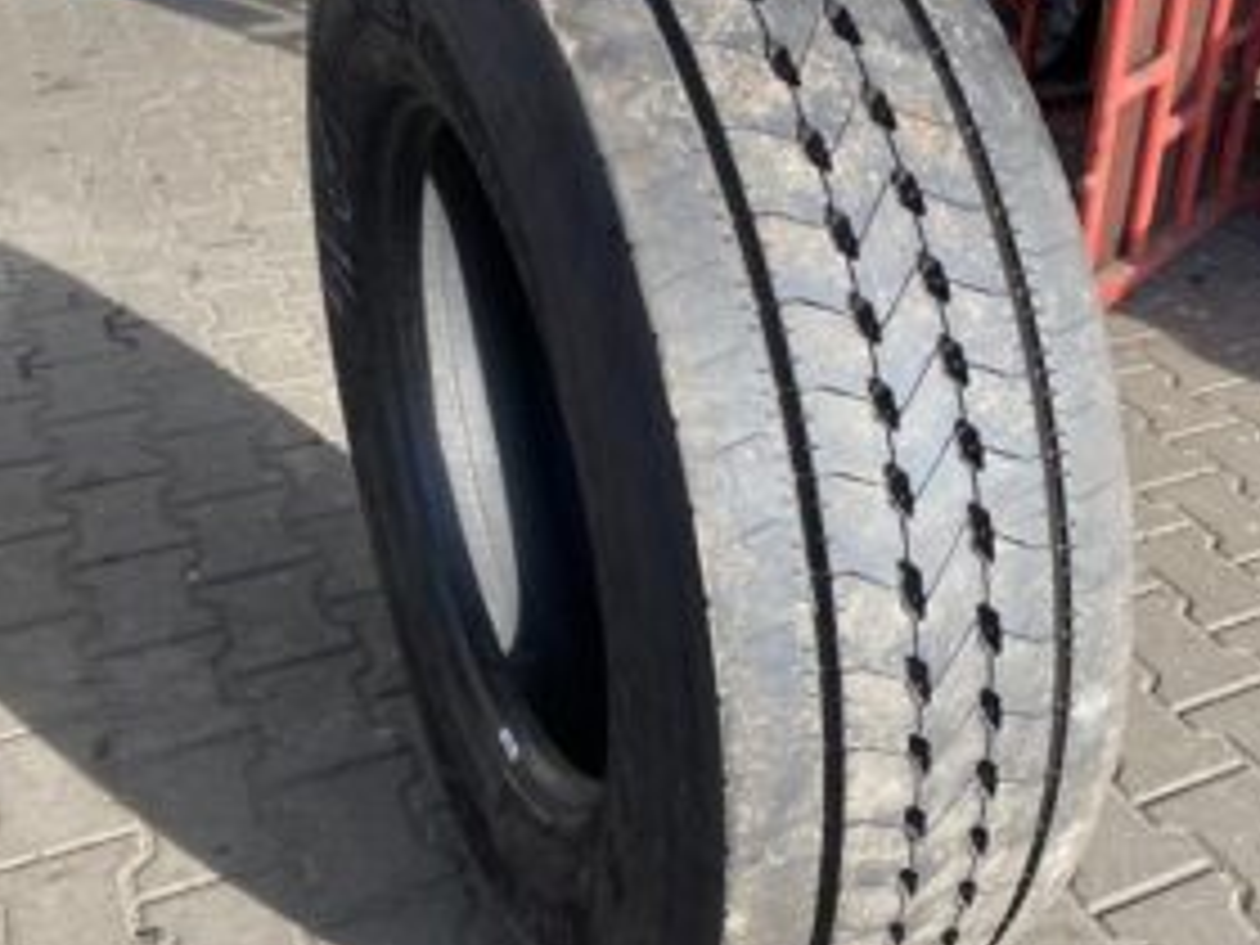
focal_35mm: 40
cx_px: 747
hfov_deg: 46.6
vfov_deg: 36.0
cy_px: 448
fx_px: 1456
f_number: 1.8
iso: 32
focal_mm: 4.25
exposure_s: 1/529
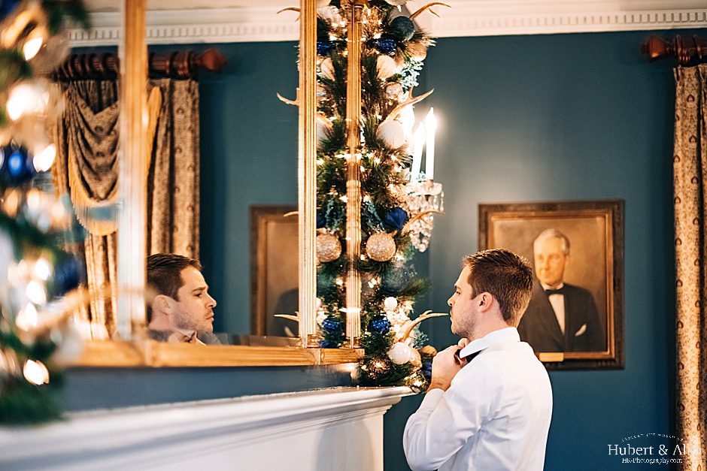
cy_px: 236
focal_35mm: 50
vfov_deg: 27.0
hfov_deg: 39.6
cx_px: 354
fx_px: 982
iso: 800
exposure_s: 1/160
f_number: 1.4
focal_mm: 50
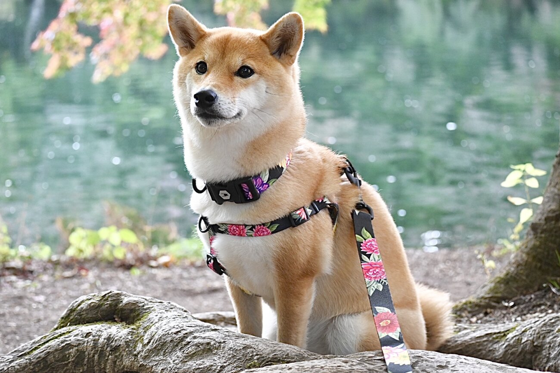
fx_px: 1167
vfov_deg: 18.2
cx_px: 280
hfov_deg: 27.0
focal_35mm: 75
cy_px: 186
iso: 2000
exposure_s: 1/125
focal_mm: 50
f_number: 4.5
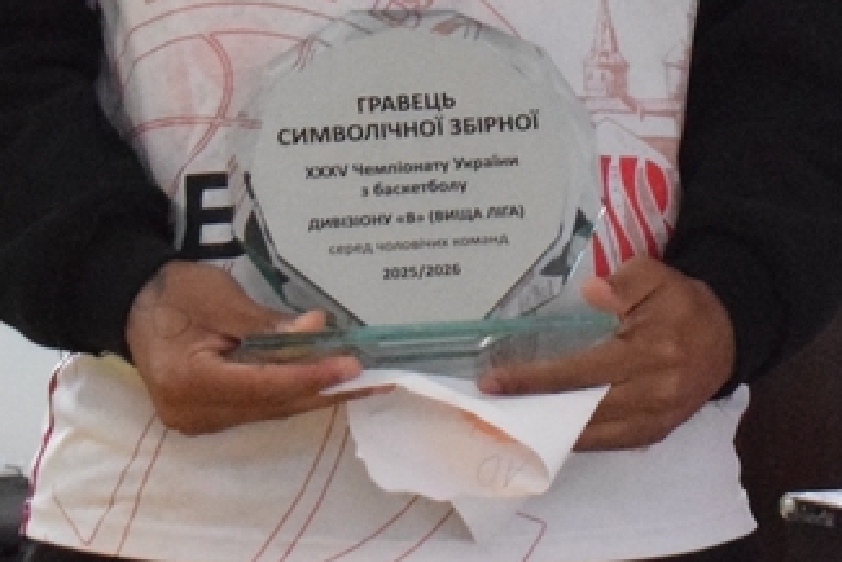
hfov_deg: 6.6
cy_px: -286
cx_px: 1264
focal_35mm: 307
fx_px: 7183
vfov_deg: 4.5
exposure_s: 1/200
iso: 8000
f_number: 6.3
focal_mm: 52
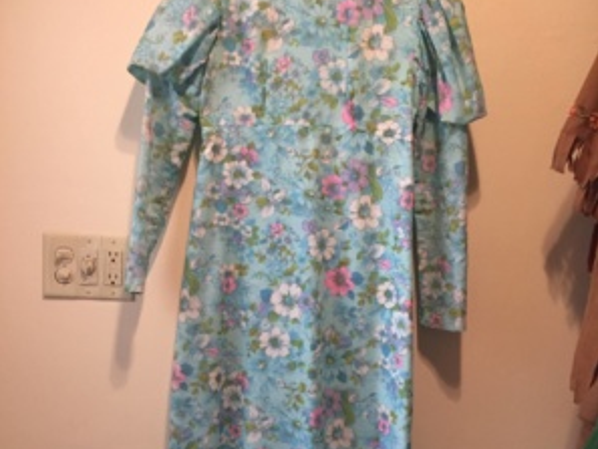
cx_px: 298
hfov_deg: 47.8
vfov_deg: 36.5
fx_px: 674
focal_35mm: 39
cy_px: 300
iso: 160
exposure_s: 1/30
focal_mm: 4.15
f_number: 2.2
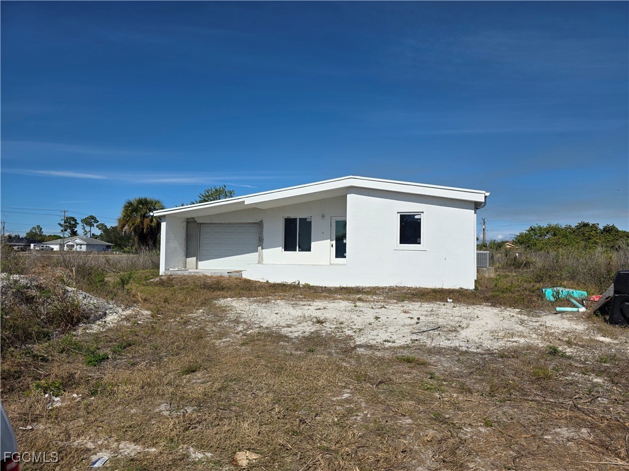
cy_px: 236
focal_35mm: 23
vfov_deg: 58.9
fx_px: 418
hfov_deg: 73.9
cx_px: 314
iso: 50
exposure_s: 1/7944
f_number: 1.7
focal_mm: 6.3
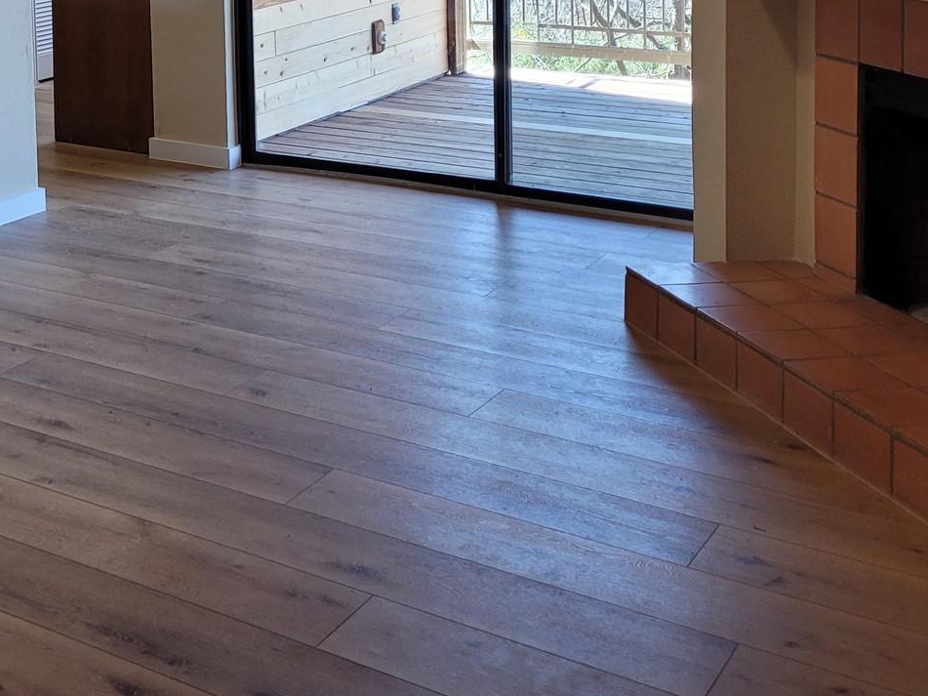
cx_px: 90
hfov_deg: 32.6
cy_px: -46
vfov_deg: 24.5
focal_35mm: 56
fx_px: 1501
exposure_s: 1/120
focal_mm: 5.4
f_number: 1.8
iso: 100
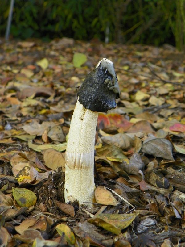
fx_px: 442
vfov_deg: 31.2
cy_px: 124
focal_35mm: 62
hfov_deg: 23.7
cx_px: 92
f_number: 3.5
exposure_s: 1/40
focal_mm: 11
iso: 64
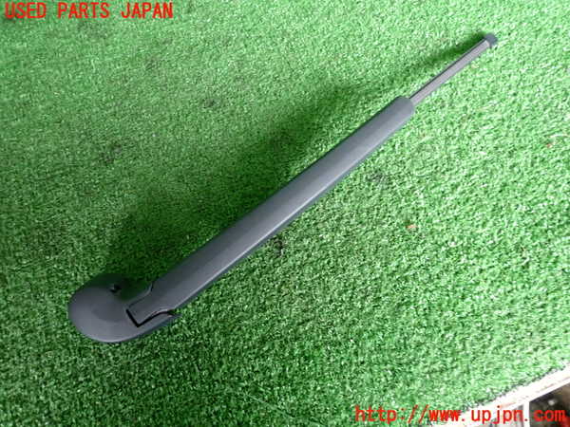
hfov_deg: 69.4
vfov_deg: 54.9
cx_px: 285
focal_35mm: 25
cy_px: 214
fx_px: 412
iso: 400
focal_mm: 4.5
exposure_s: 1/30
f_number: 2
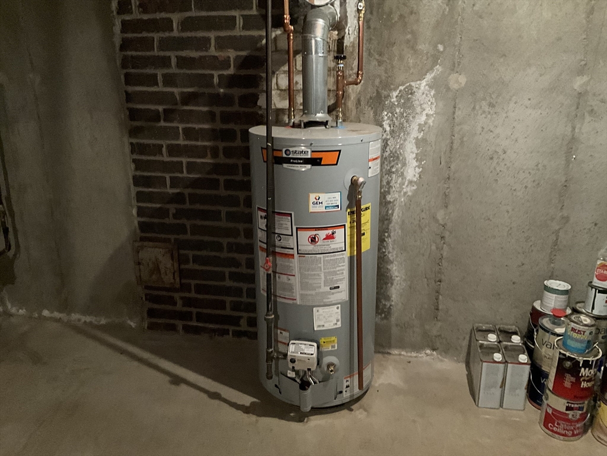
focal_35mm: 29
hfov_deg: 61.7
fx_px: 509
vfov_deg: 48.2
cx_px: 304
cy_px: 228
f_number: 1.8
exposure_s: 1/30
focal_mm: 3
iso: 400
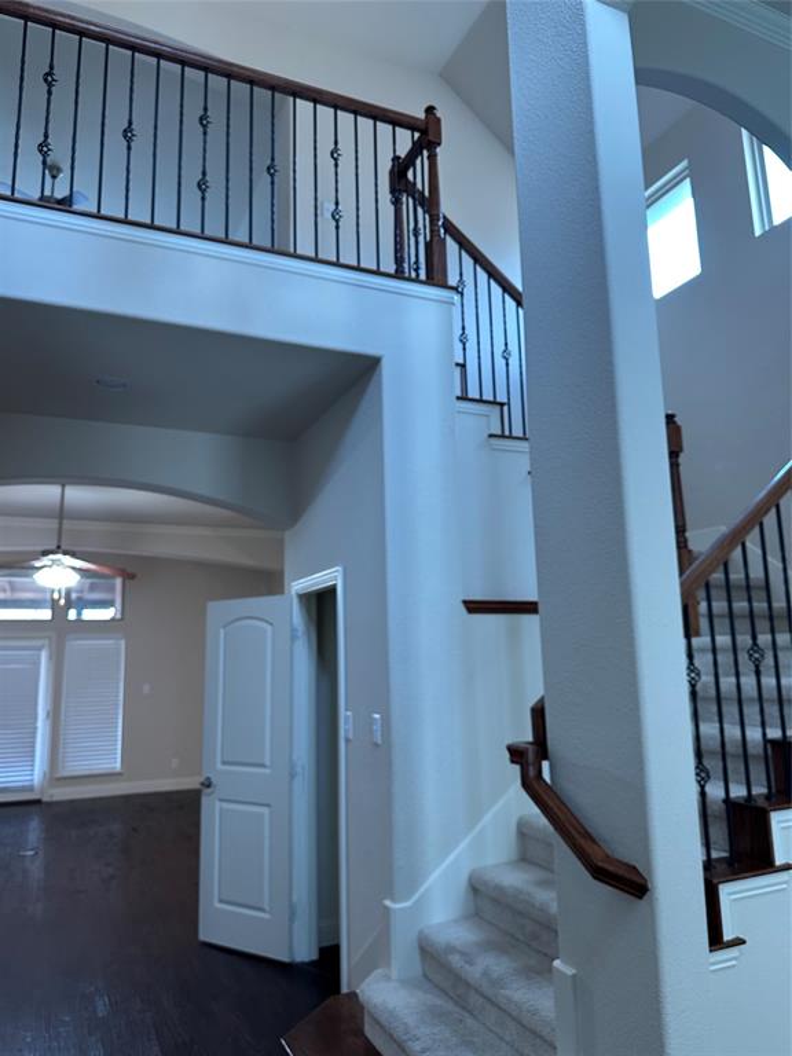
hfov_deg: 56.8
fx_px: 732
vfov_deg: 71.6
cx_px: 396
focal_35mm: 24
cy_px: 528
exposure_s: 1/60
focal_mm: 6.86
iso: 320
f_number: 1.78
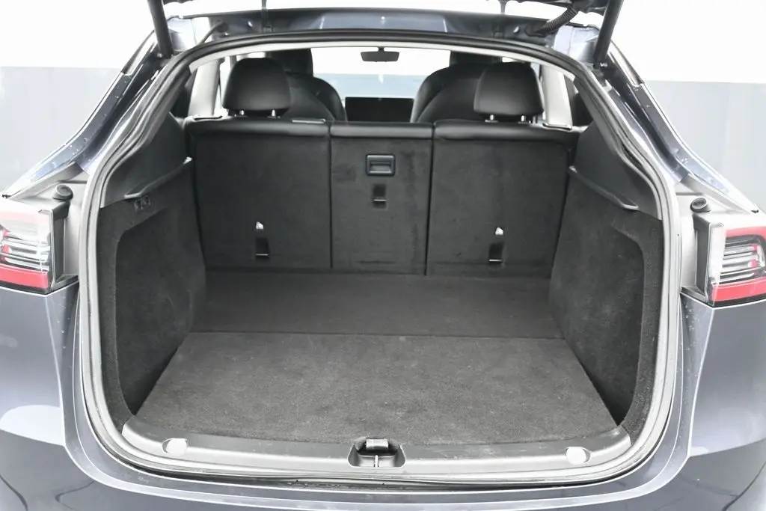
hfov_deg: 51.3
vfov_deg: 35.5
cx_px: 383
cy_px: 256
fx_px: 798
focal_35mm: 38
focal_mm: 25
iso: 3200
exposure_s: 1/125
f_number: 4.2
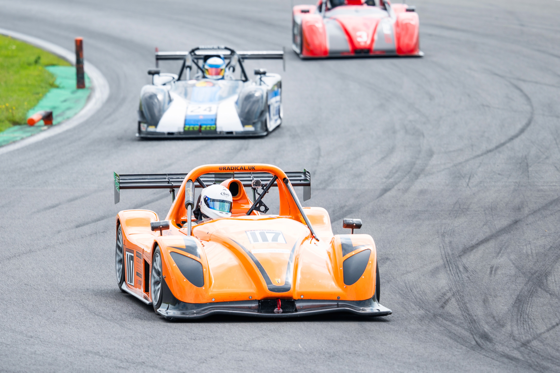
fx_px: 6999
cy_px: 186
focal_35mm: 450
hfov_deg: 4.6
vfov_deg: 3.1
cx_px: 280
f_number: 4
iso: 125
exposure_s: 1/500
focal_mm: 300
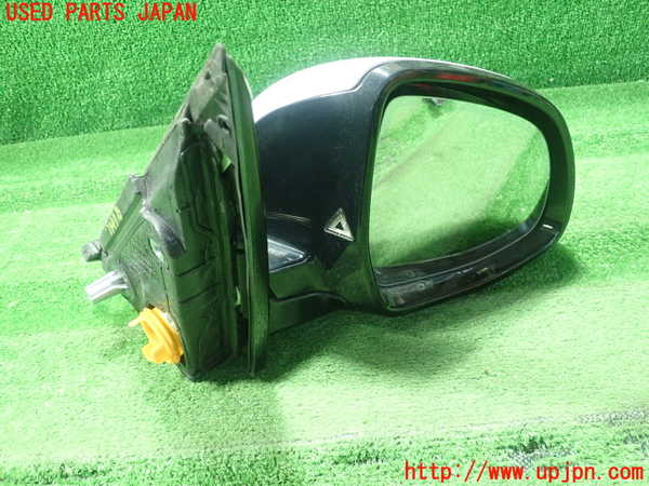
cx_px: 324
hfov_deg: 60.0
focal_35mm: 30
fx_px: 562
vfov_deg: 46.8
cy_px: 243
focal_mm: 5.5
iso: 800
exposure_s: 1/50
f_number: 2.3
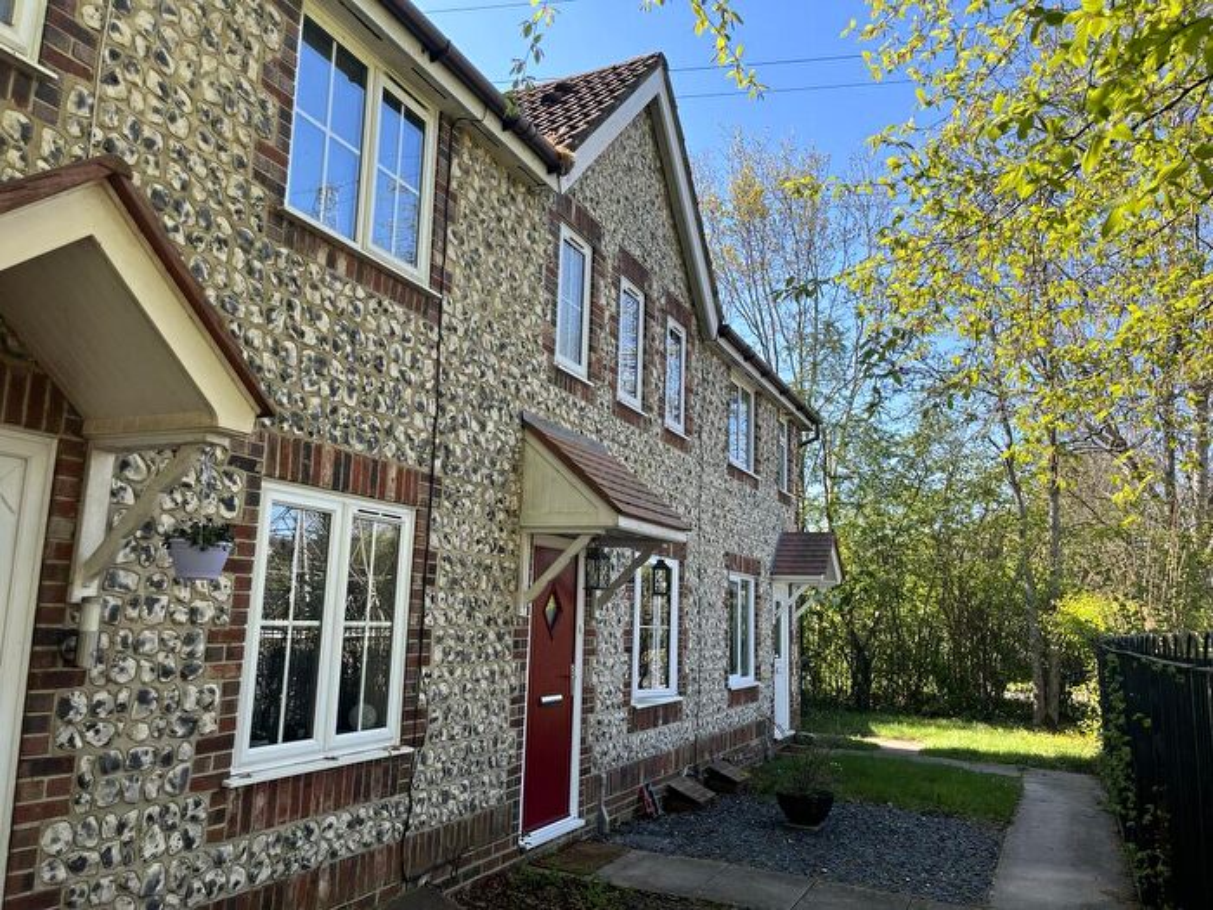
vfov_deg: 53.1
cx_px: 606
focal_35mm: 26
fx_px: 911
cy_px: 455
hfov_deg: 67.3
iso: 50
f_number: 1.6
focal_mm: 5.1
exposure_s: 1/696
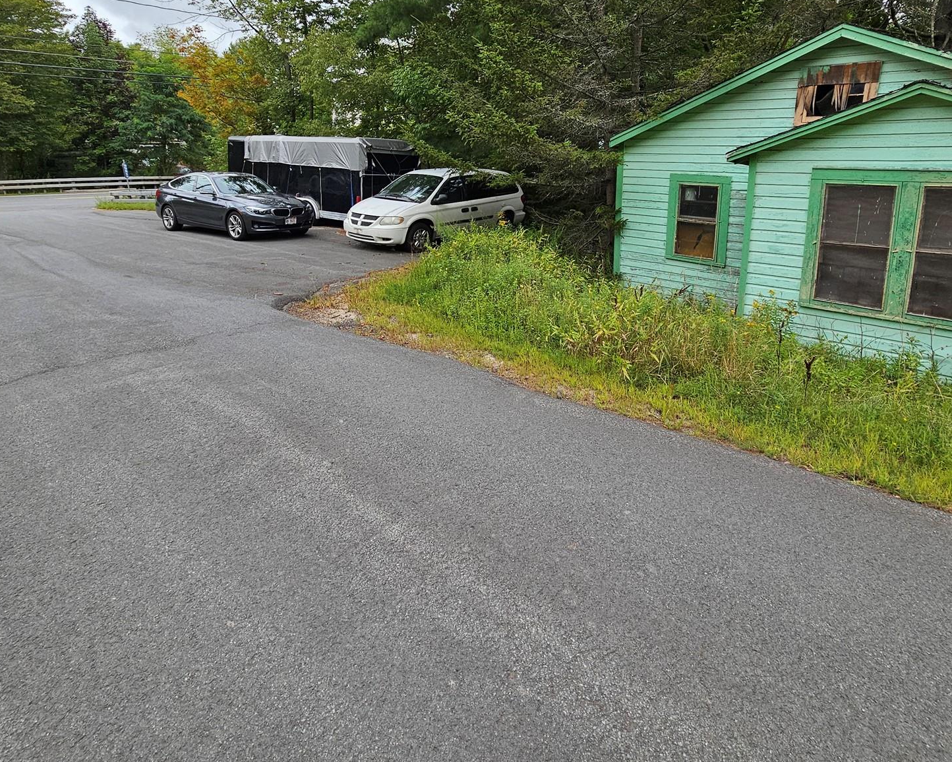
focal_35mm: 18
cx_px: 489
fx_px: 507
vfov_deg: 71.7
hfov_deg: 86.4
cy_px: 257
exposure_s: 1/765
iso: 64
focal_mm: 2.2
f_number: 2.2
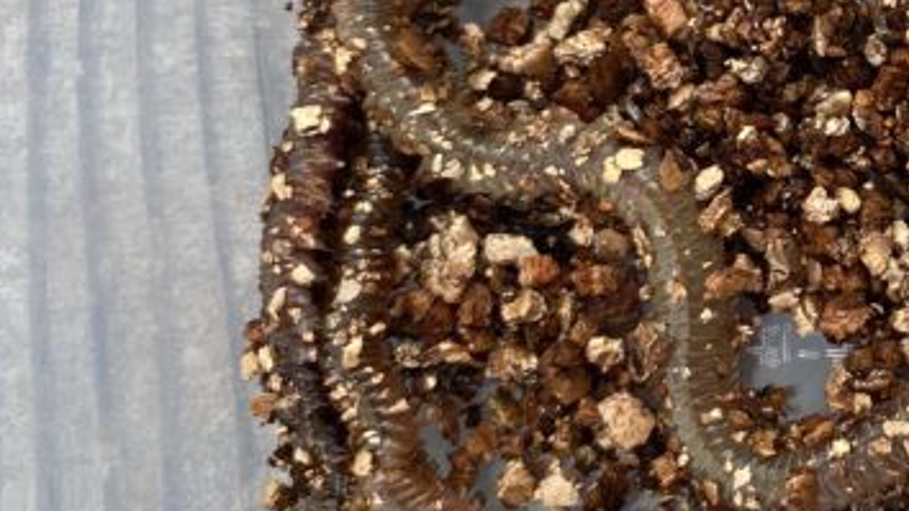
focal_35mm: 72
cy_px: 19
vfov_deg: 16.5
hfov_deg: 25.7
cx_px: 1138
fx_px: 1735
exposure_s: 1/326
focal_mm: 4.25
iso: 32
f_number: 1.8
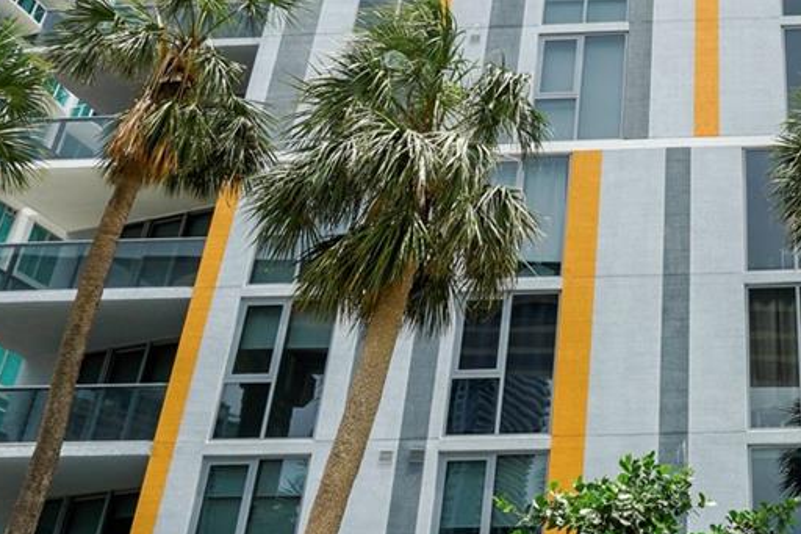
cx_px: 754
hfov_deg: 36.6
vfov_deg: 26.8
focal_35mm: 50
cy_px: 182
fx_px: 1112
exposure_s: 1/60
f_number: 8
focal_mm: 16
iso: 100
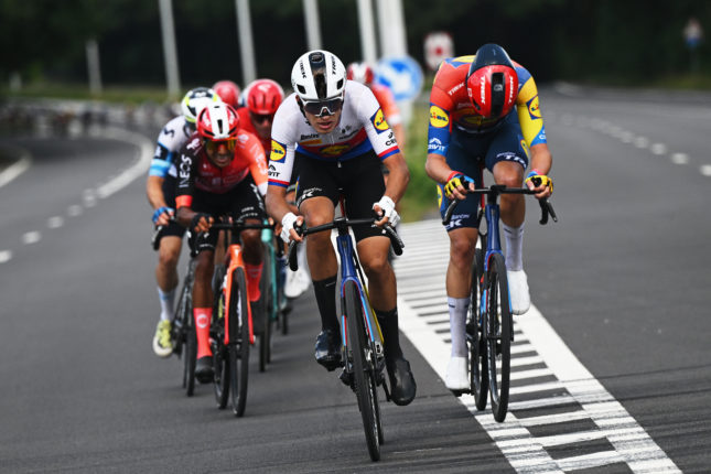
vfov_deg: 4.6
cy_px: 237
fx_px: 5925
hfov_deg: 6.9
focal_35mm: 300
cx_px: 356
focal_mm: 200
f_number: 3.5
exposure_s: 1/4000
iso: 450
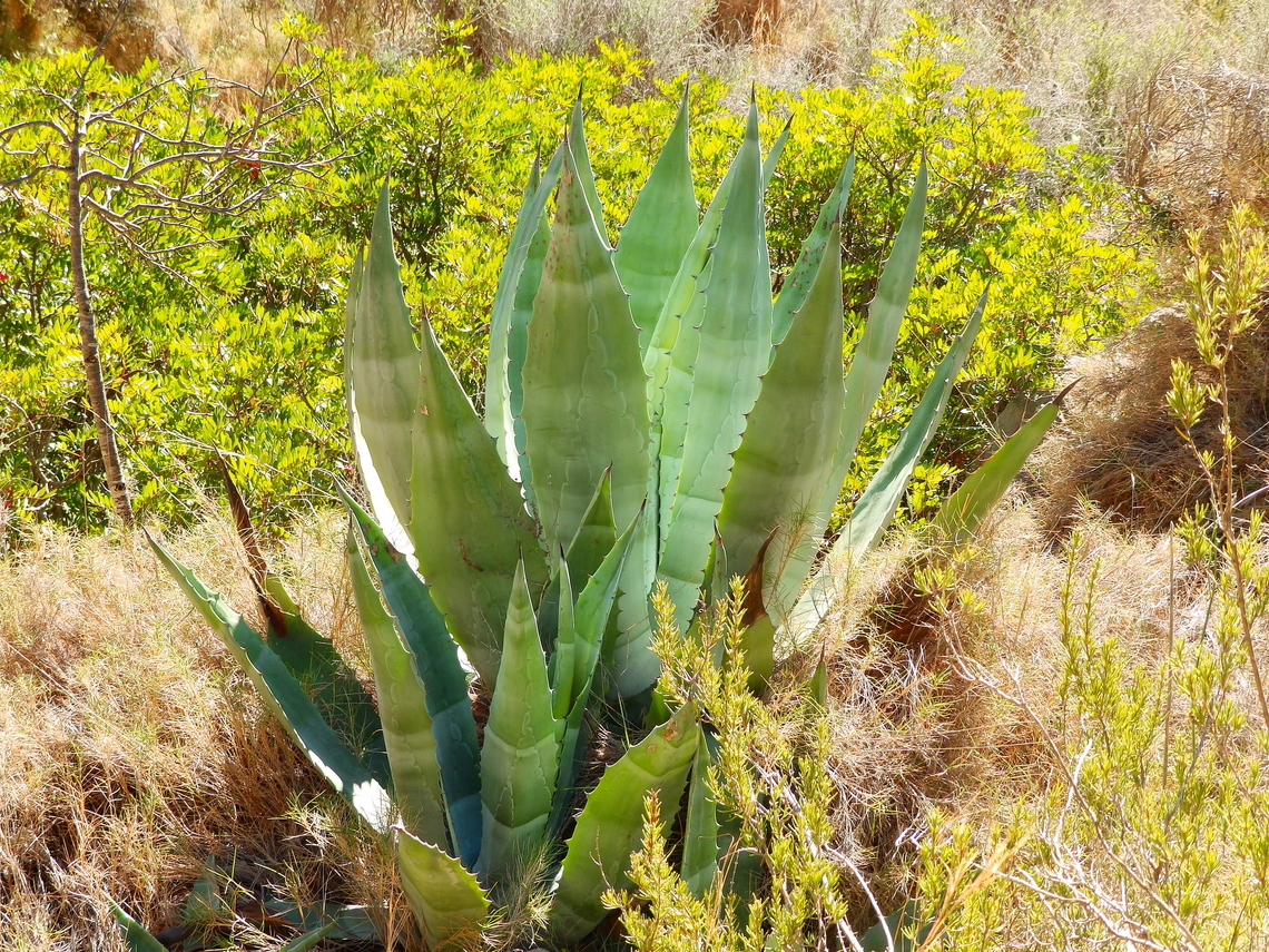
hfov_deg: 25.7
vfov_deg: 19.4
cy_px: 476
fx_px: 2786
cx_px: 634
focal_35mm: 76
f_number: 4.8
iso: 80
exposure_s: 1/125
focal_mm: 13.6
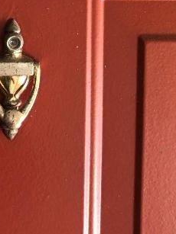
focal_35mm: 70
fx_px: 475
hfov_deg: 20.8
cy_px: -5
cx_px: 37
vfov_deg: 26.2
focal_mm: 3.99
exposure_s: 1/20
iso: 40
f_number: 1.8
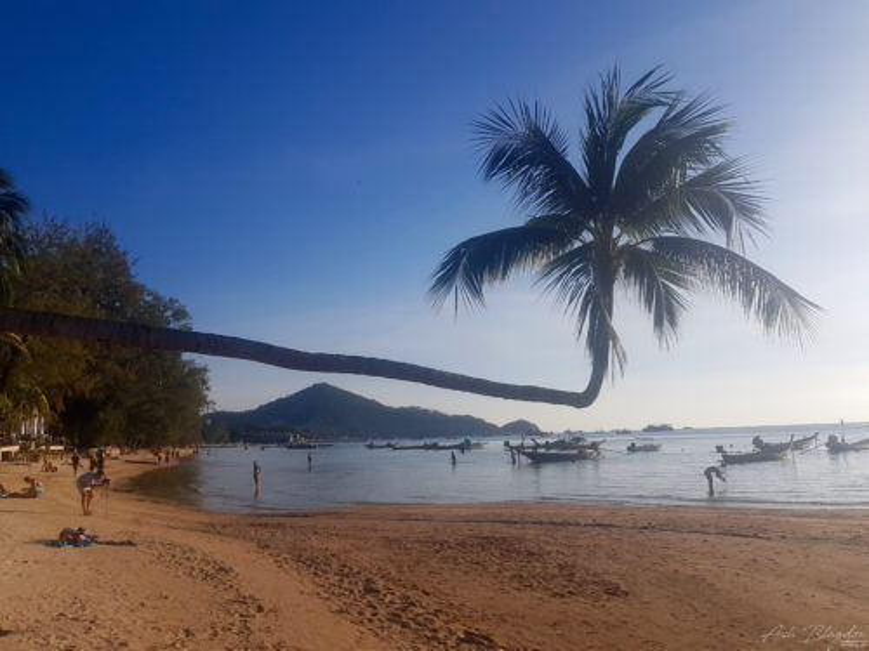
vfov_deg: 53.1
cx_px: 434
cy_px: 326
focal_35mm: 26
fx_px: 653
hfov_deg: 67.3
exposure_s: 1/3712
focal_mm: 4.2
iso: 50
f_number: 1.7
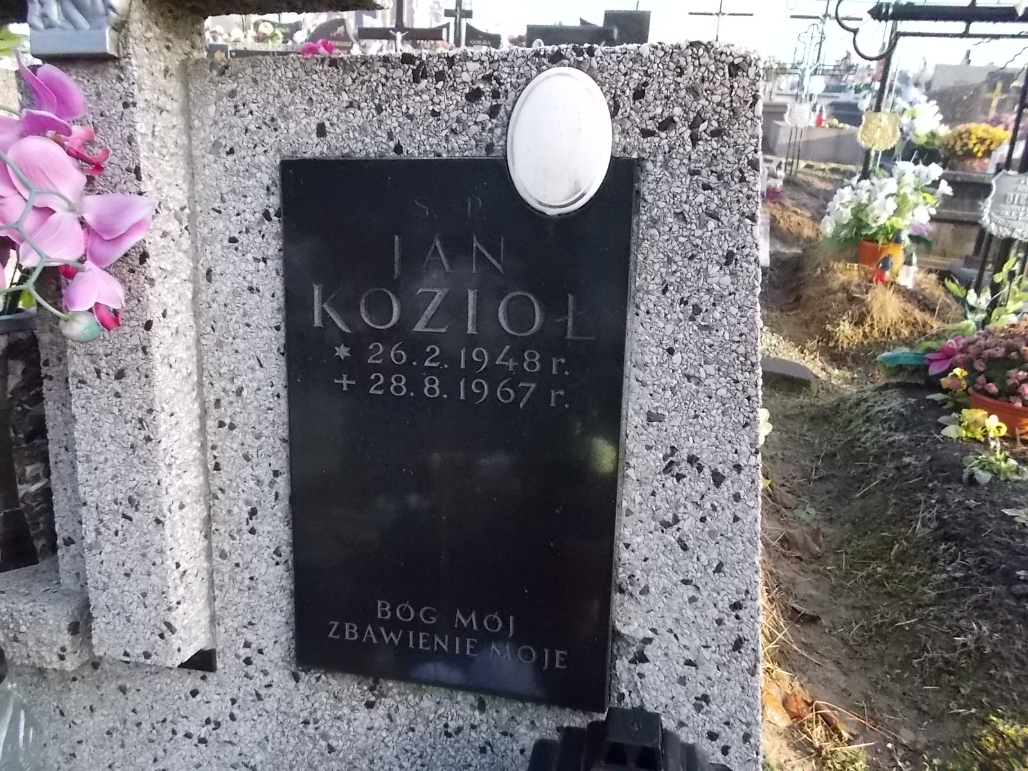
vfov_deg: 53.1
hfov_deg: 67.3
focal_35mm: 26
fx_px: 772
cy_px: 386
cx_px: 514
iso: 400
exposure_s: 1/500
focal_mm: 4.6
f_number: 3.2
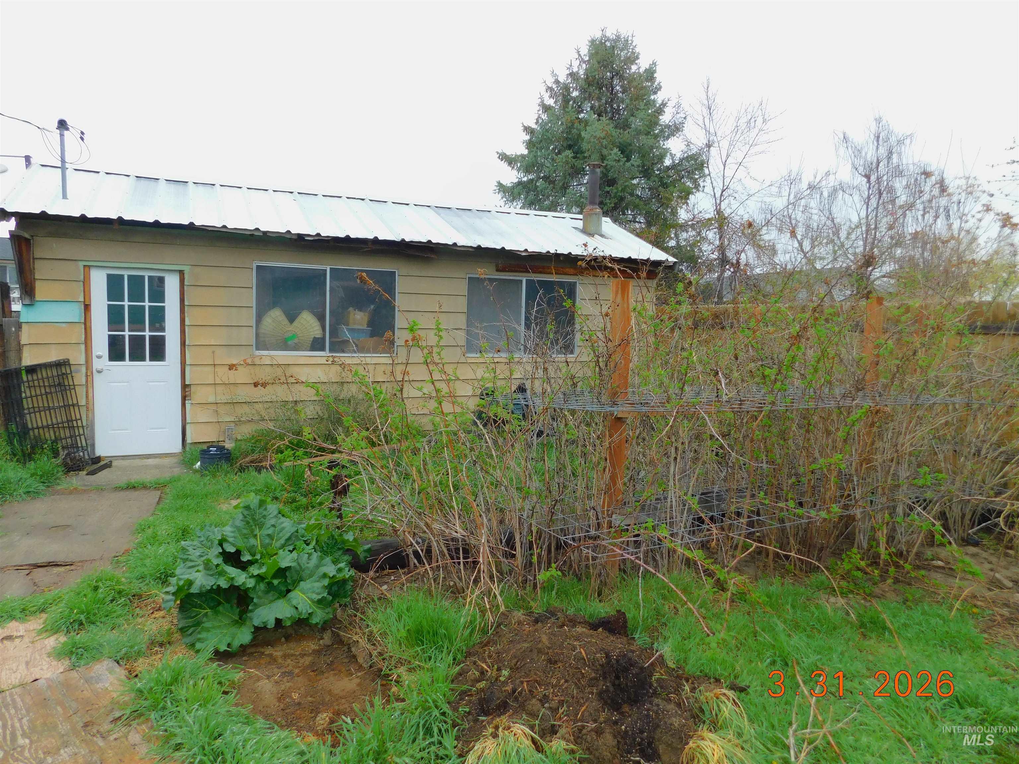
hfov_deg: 73.9
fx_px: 677
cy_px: 382
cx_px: 510
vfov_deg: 58.9
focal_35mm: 23
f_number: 3
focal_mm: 4
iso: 125
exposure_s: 1/200
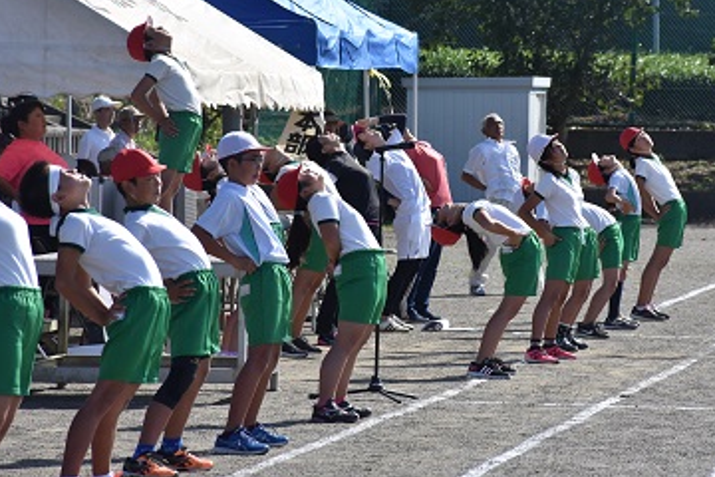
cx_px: 421
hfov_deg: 7.4
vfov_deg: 4.9
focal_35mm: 280
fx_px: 5561
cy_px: 161
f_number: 8
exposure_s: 1/1000
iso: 400
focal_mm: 140
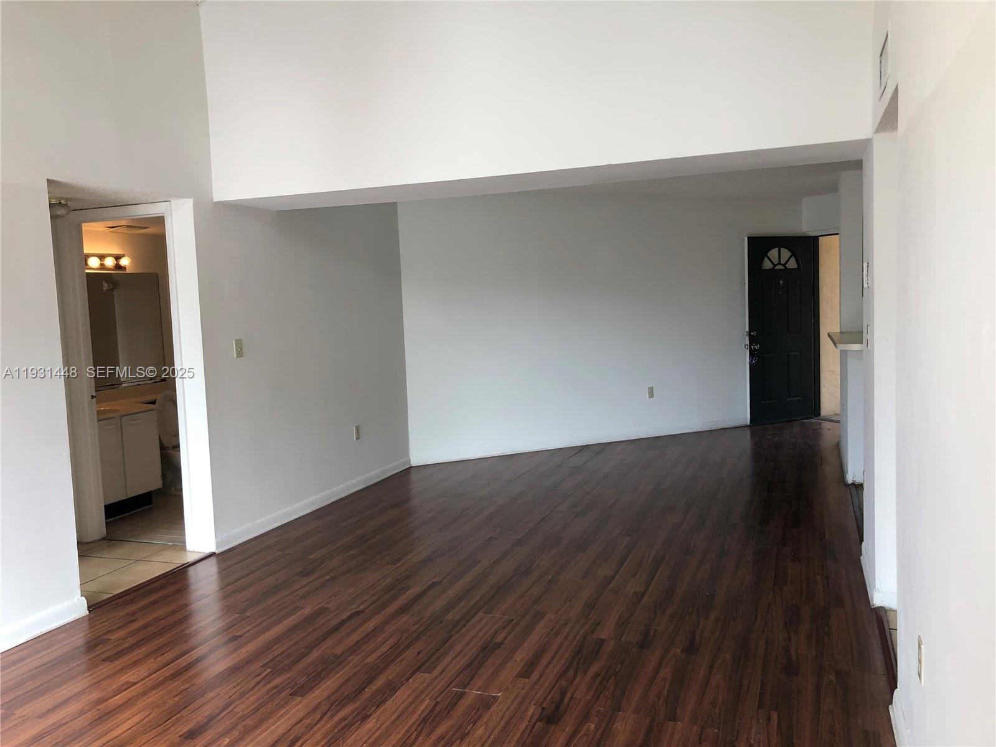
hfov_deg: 63.4
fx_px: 806
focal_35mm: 28
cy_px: 374
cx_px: 498
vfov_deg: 49.7
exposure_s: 1/120
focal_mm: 4
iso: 50
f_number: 1.8
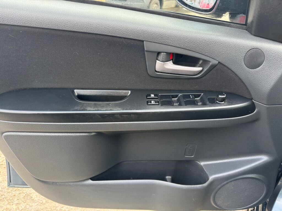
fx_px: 196
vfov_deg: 56.8
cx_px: 141
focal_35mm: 24
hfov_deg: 71.6
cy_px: 106
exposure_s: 1/121
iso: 200
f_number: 1.78
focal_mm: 6.76
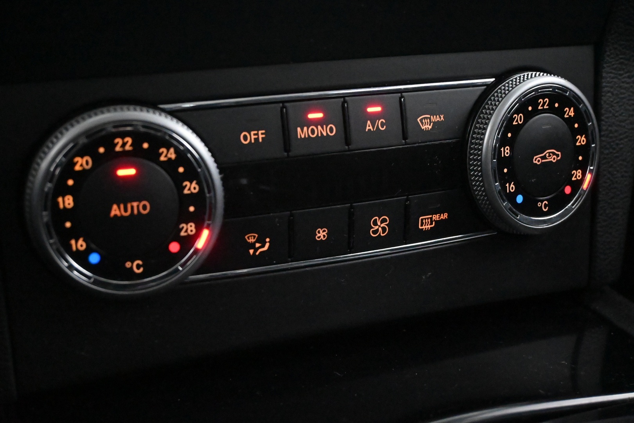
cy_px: 212
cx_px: 317
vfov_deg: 26.5
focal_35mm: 51
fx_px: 898
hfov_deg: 38.9
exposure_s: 1/50
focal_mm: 34
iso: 16000
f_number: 5
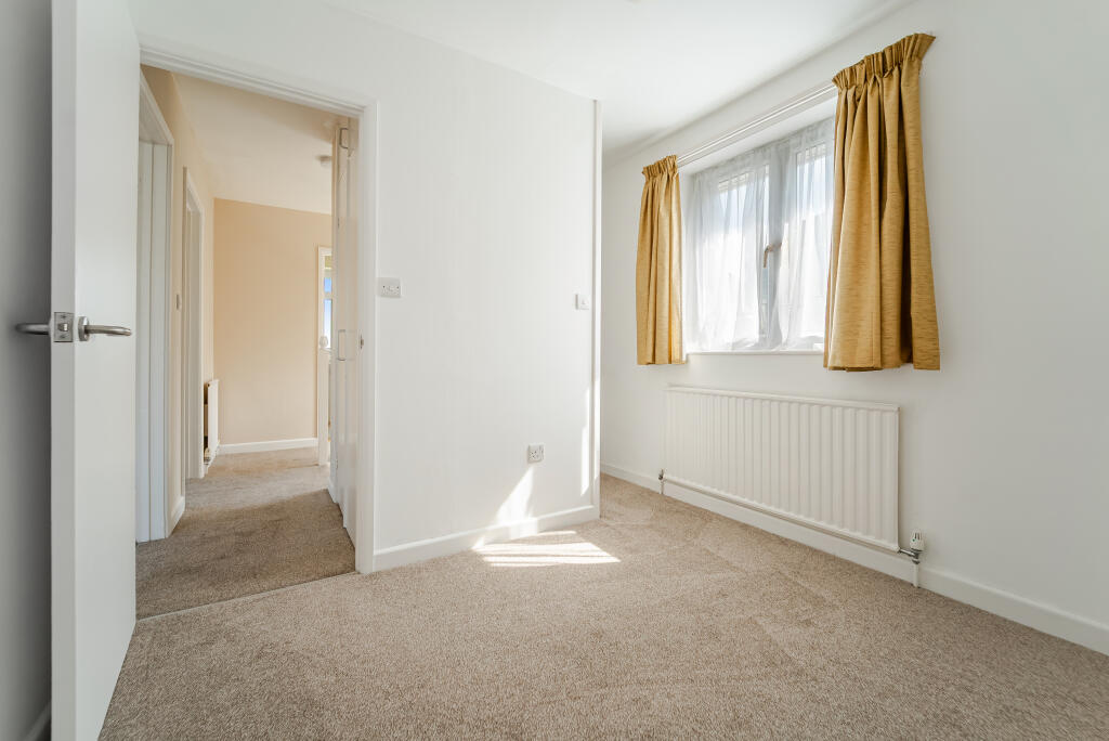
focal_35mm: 14
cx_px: 554
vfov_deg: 81.3
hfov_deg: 104.2
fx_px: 432
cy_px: 370
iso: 320
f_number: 6.3
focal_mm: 14
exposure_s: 1/640
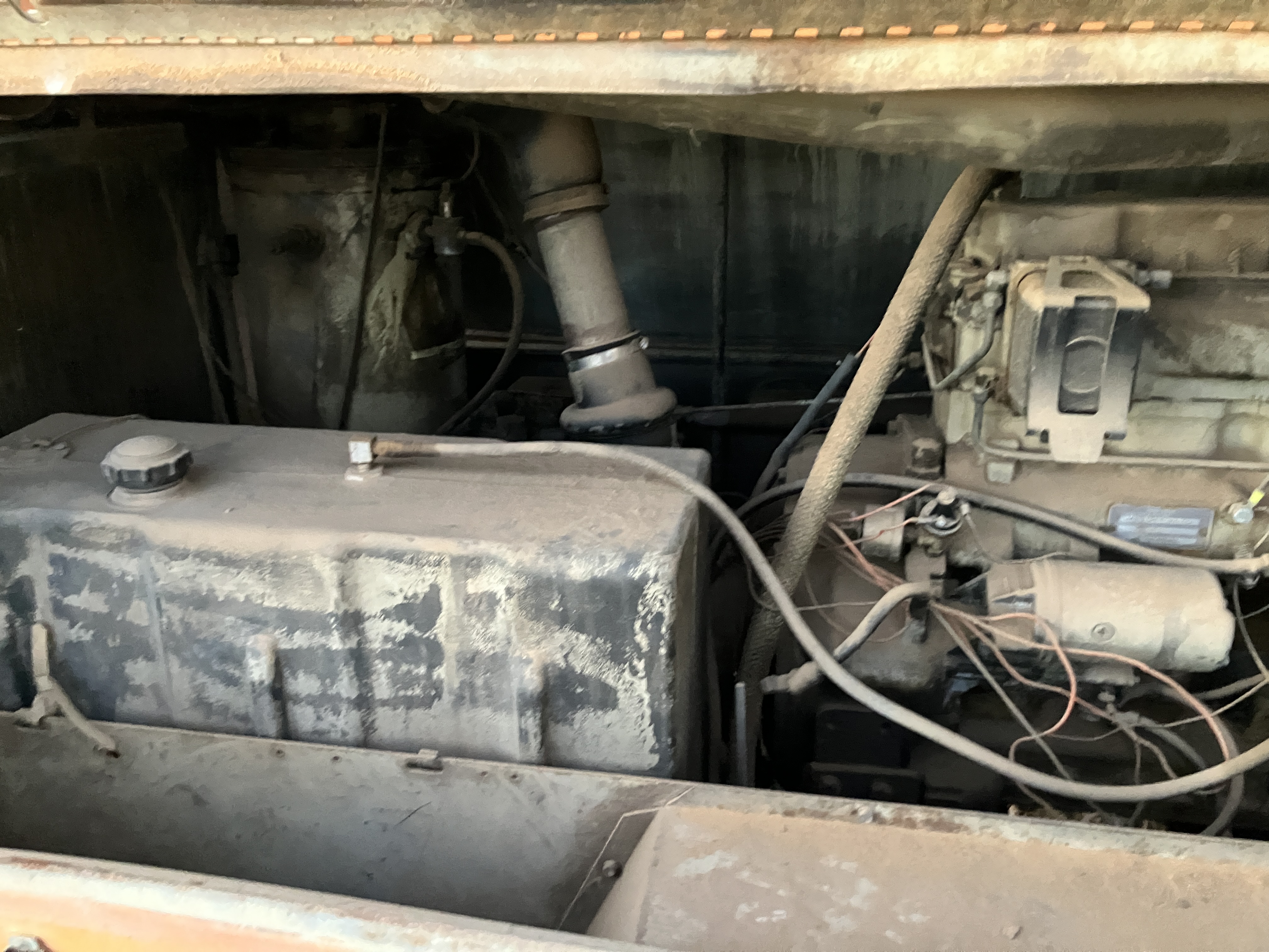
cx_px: 634
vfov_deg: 49.7
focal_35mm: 28
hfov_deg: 63.4
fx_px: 1026
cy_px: 476
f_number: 1.8
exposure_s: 1/27
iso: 640
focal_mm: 3.99
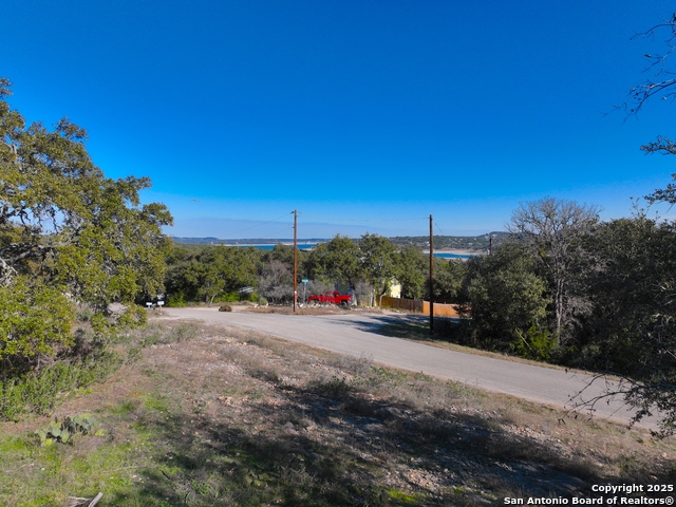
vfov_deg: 56.8
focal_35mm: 24
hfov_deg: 71.6
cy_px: 254
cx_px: 338
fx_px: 469
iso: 100
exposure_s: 1/3200
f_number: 2.8
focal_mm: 12.29
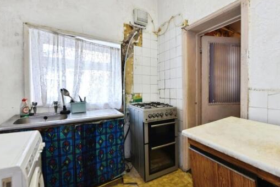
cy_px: 98
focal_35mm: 18
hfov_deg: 89.1
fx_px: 140
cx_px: 164
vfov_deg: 67.4
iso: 500
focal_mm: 14
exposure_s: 1/50
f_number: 7.1
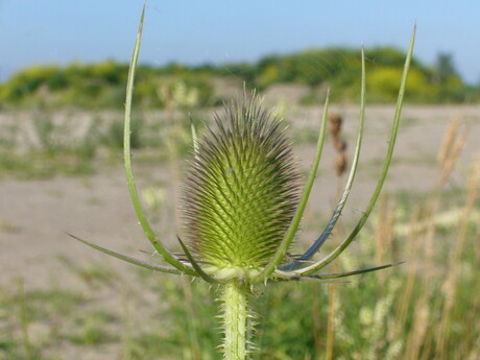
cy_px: 180
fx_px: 1345
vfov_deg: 15.2
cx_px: 240
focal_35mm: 97
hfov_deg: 20.2
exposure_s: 1/160
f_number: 9.6
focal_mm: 16.1
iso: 80
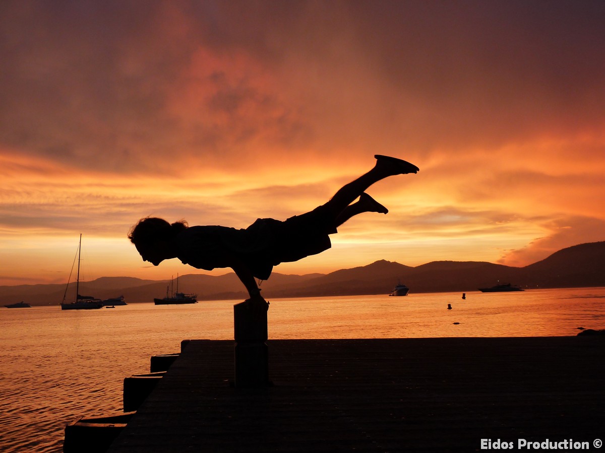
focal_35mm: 34
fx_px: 594
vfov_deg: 41.8
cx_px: 302
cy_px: 226
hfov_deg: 54.0
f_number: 3
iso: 160
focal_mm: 6.1
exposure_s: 1/80
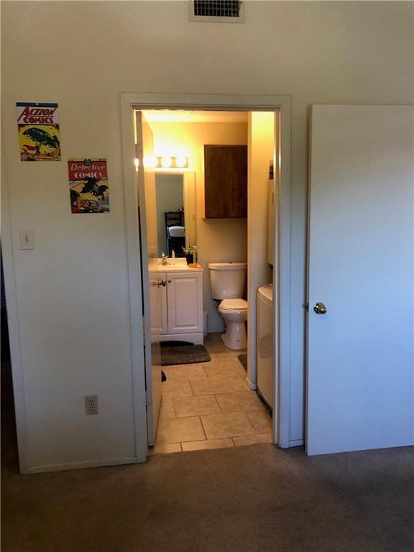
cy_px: 276
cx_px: 207
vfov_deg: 63.4
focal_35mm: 28
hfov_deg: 49.7
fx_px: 446
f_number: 1.8
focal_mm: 4
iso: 40
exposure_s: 1/17
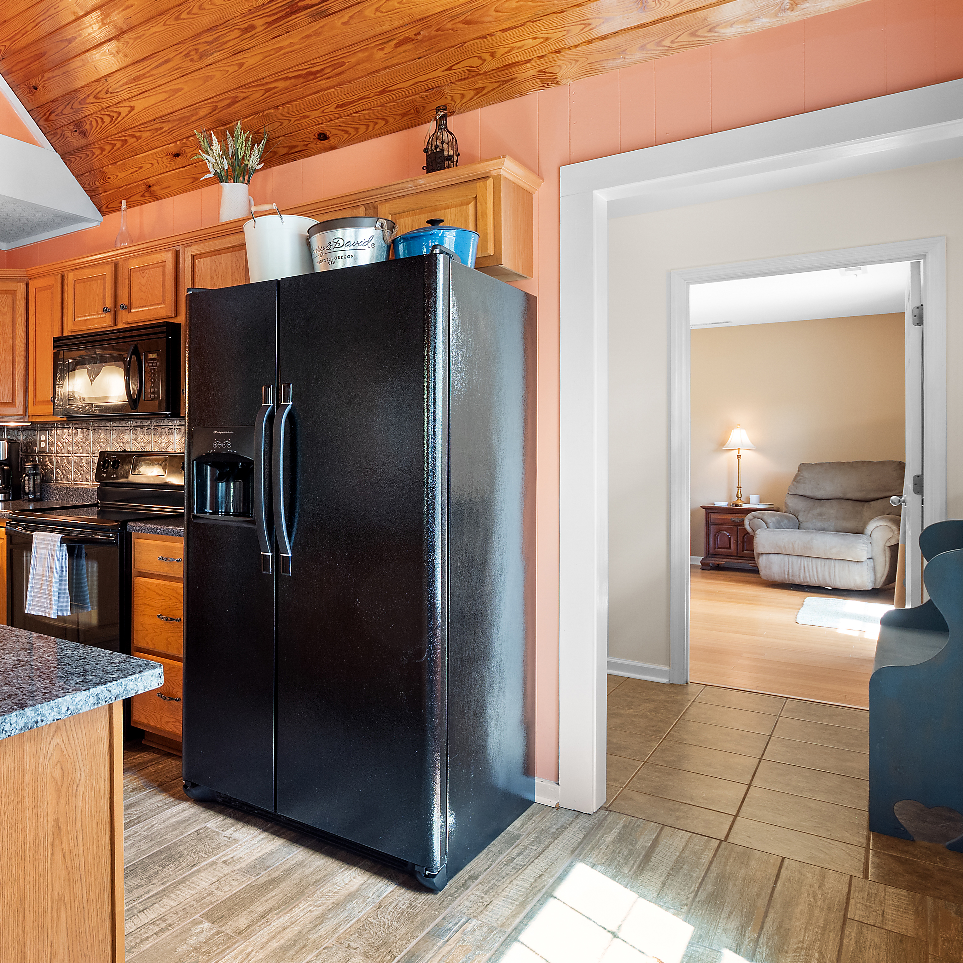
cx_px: 163
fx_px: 850
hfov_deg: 54.1
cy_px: 448
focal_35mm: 27
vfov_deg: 59.0
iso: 200
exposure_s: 1/4
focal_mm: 9
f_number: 5.6
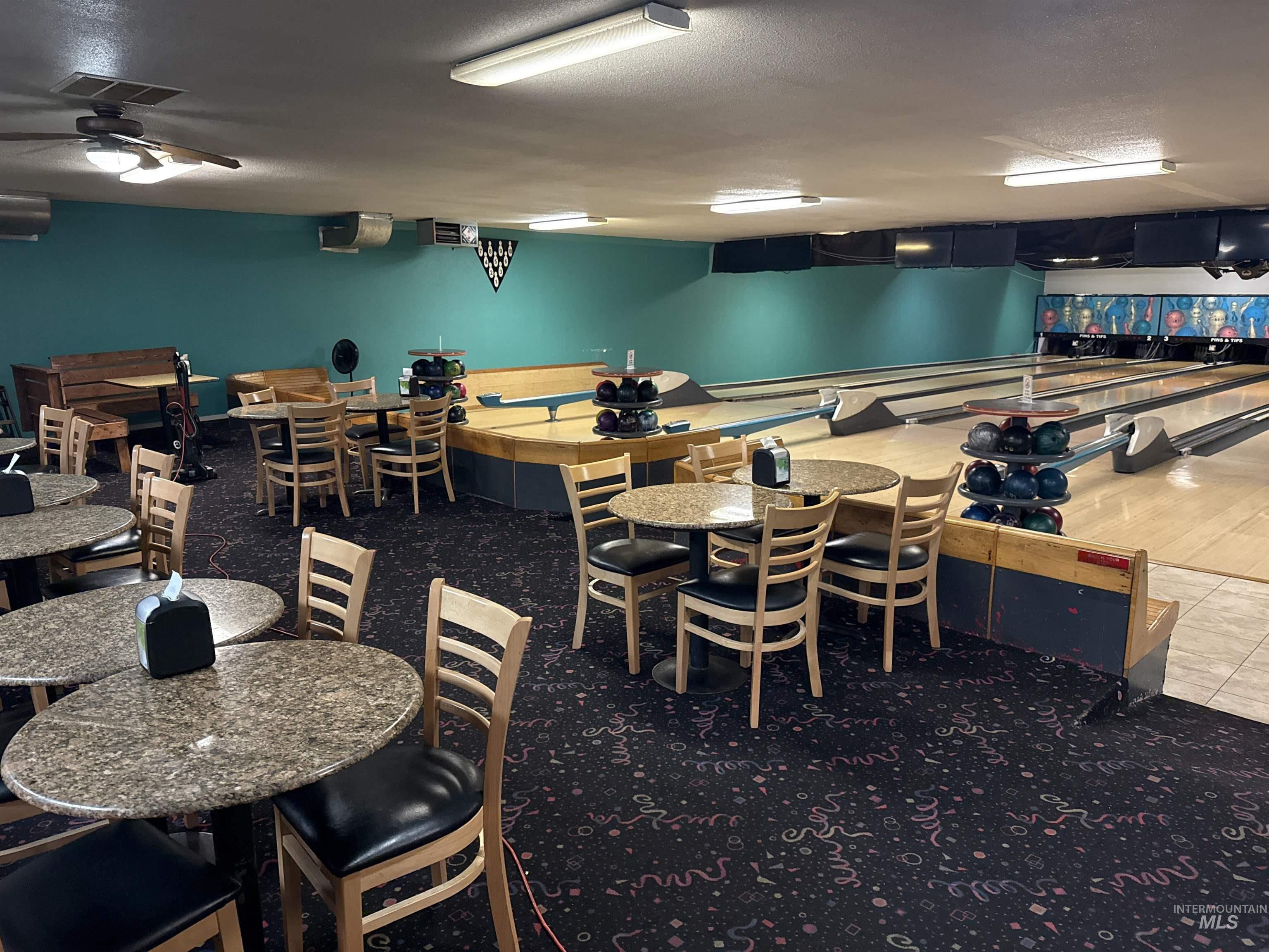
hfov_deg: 71.6
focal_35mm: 24
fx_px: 880
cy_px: 476
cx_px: 634
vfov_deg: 56.8
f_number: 1.78
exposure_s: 1/60
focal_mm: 6.76
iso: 640
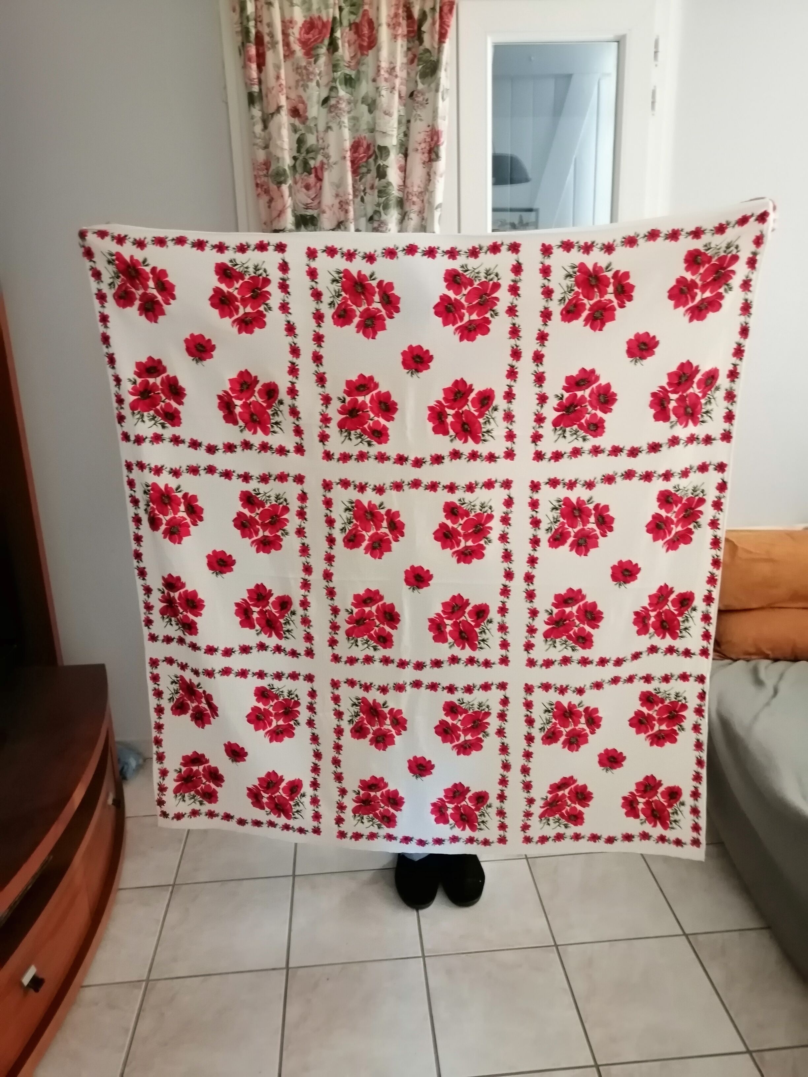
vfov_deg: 67.3
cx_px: 404
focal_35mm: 26
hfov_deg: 53.1
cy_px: 538
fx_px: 809
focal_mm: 3.96
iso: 500
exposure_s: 1/25
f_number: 1.8
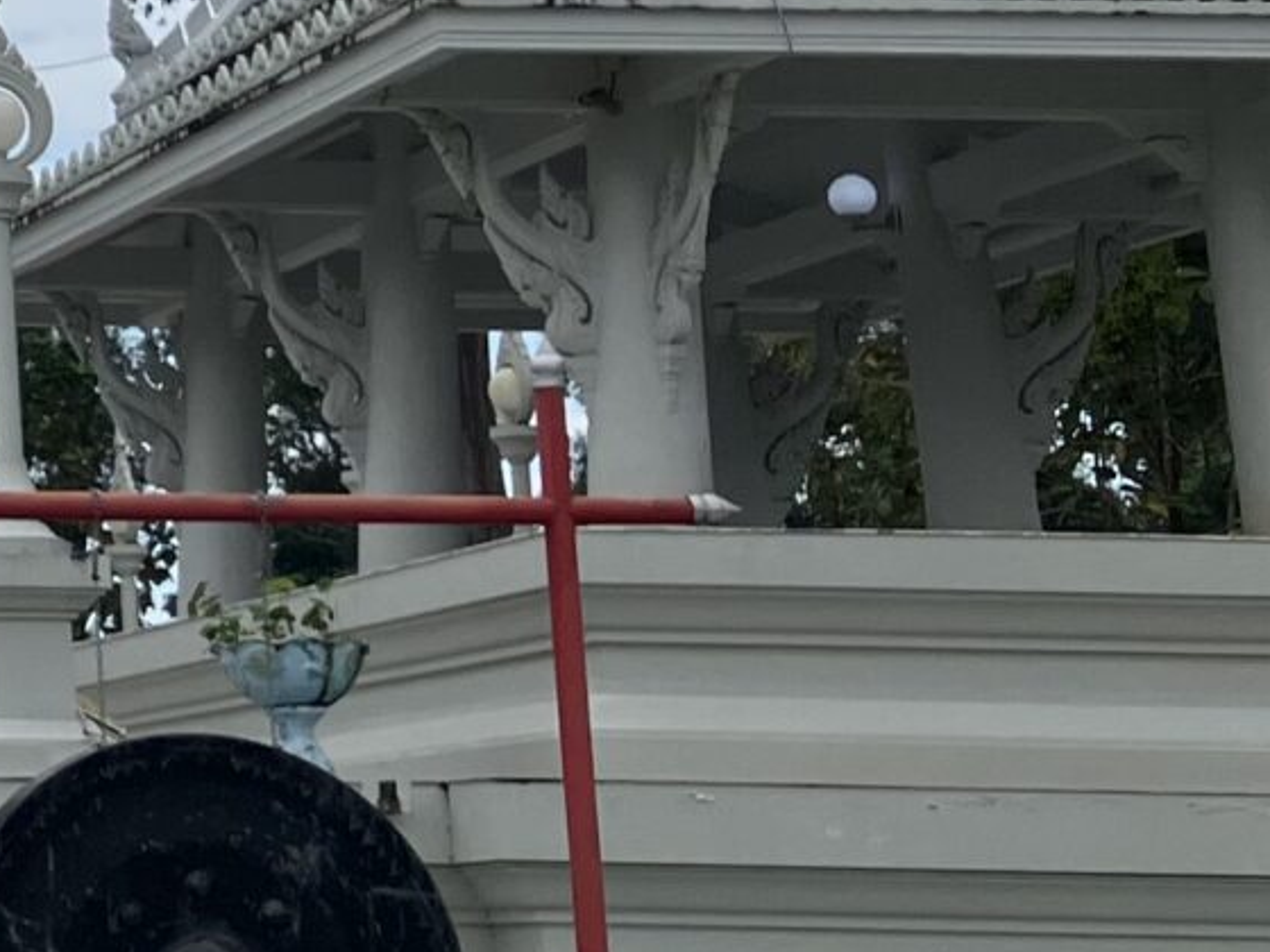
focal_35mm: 128
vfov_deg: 11.4
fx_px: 4696
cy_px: -36
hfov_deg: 12.7
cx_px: -1553
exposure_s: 1/1799
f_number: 1.8
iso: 32
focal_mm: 3.99
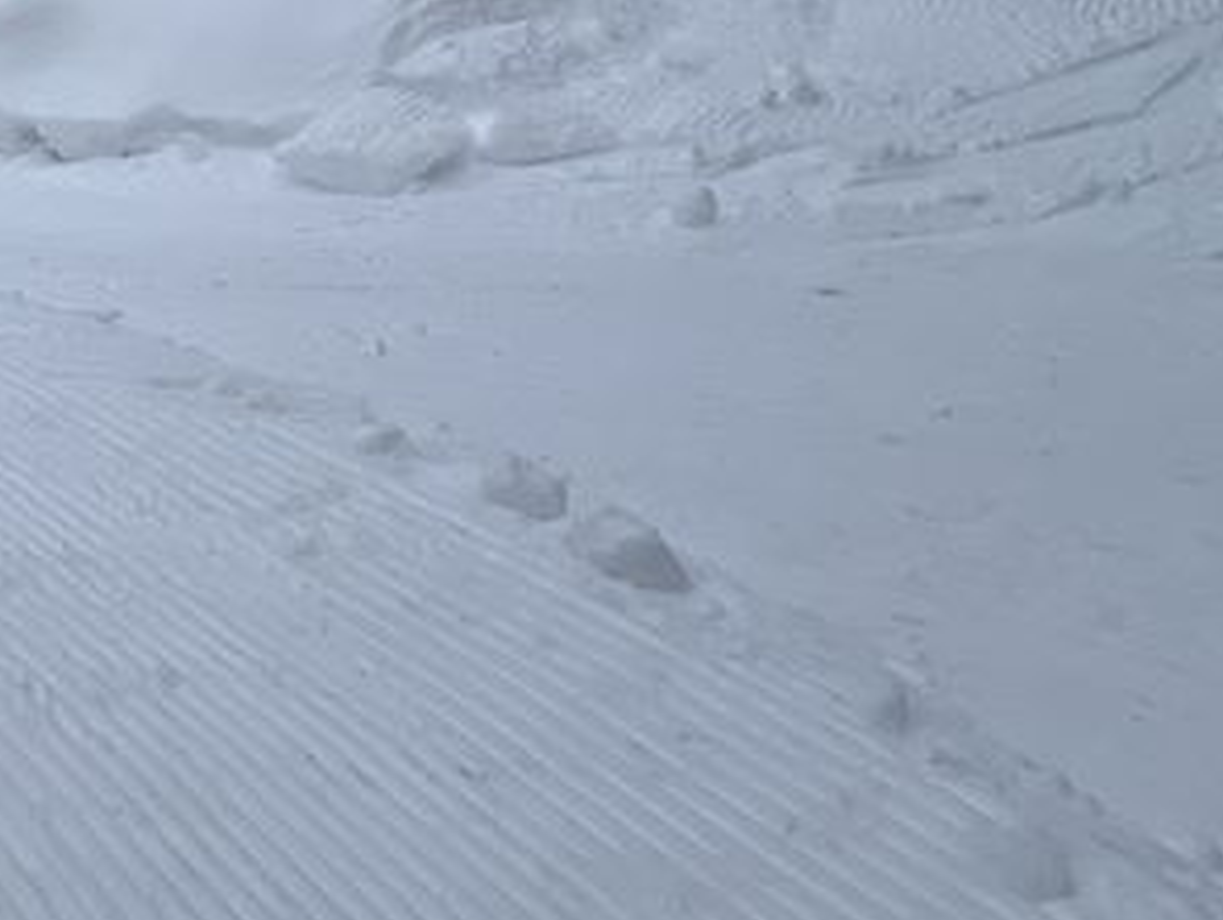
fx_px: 1556
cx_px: -419
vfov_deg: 27.9
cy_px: -245
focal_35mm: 44
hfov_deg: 31.5
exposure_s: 1/1623
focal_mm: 1.57
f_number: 1.8
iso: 32
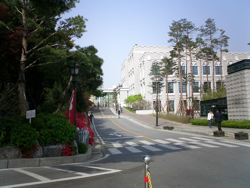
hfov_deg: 50.1
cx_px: 125
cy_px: 94
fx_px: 267
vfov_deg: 38.7
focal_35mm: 37
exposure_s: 1/800
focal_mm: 5.6
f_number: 3.5
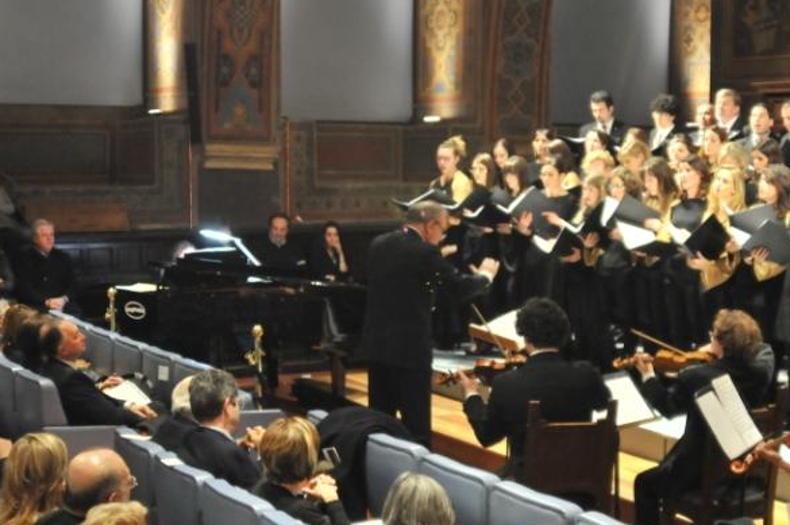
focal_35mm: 63
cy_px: 341
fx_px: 1381
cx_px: 451
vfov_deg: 21.5
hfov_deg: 31.9
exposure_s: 1/30
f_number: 2.8
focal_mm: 24
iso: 1000
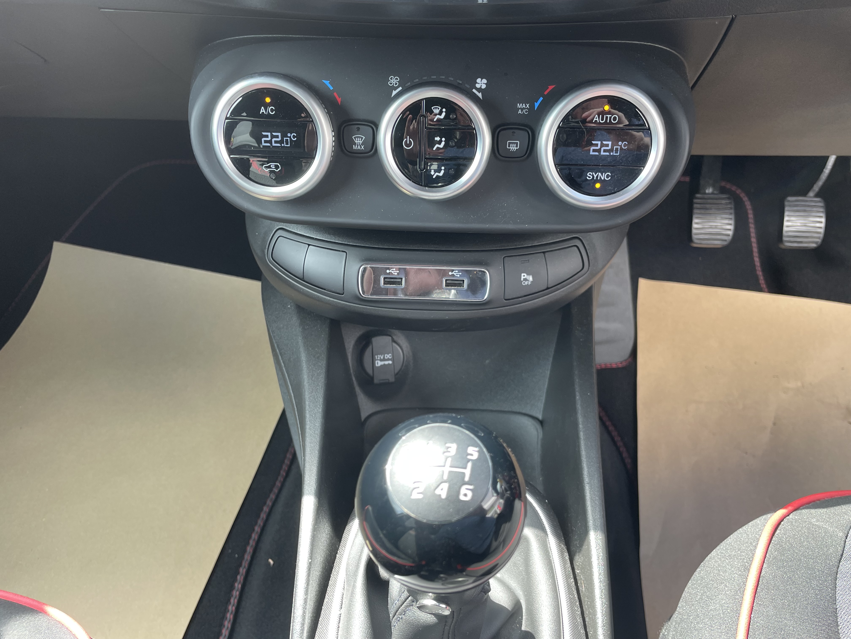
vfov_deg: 53.1
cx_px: 426
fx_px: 639
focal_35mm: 26
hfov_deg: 67.3
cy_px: 320
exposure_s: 1/121
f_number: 1.6
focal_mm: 4.2
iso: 64
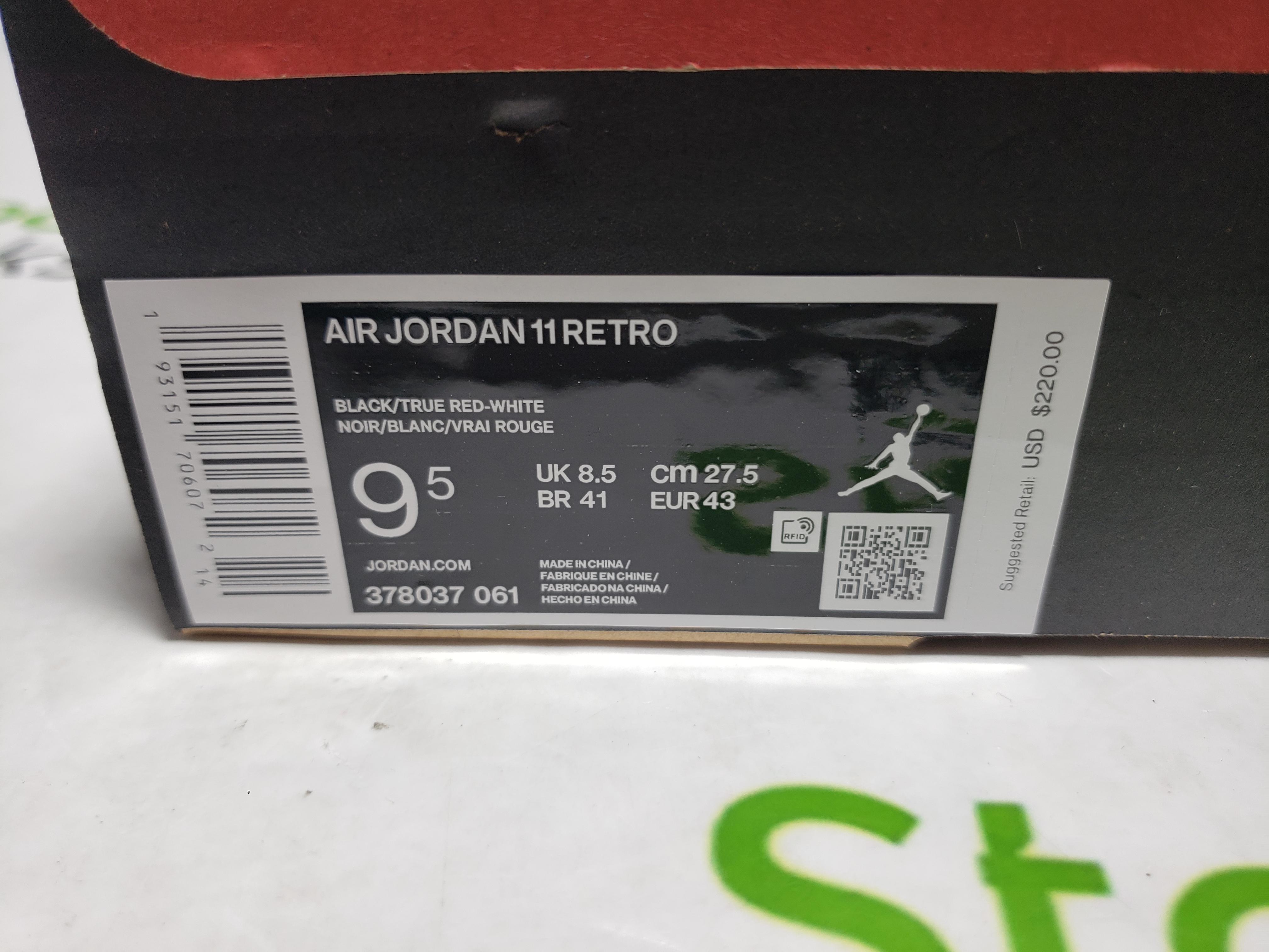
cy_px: 476
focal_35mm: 26
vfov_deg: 53.1
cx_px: 634
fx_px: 953
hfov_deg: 67.3
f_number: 1.5
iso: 50
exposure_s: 1/253
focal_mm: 4.3
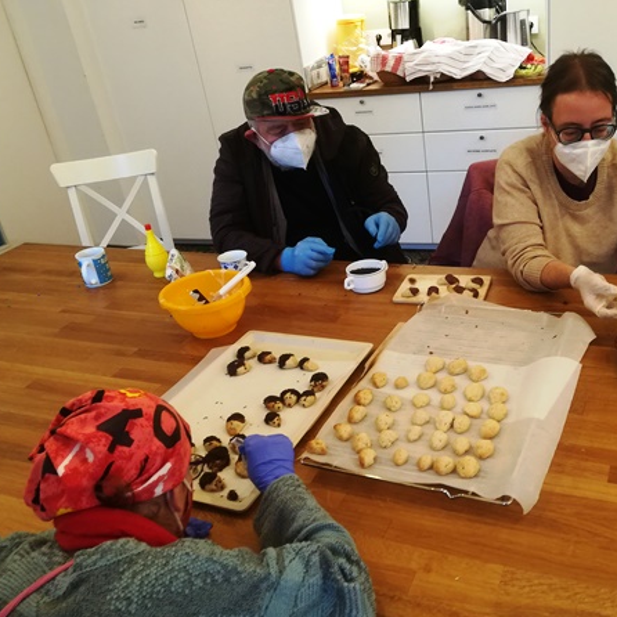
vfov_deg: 49.7
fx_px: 665
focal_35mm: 33
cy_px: 329
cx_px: 378
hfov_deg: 49.4
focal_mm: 3.83
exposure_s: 1/33.3
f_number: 2.2
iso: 200
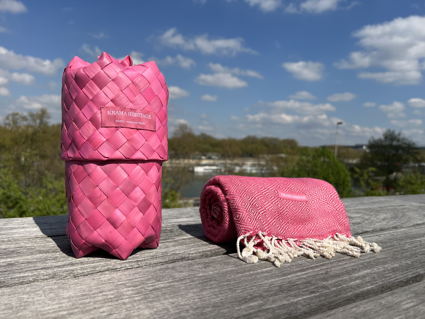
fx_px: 319
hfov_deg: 67.3
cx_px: 212
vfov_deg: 53.1
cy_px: 160
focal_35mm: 26
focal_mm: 5.7
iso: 50
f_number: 1.5
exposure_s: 1/8000
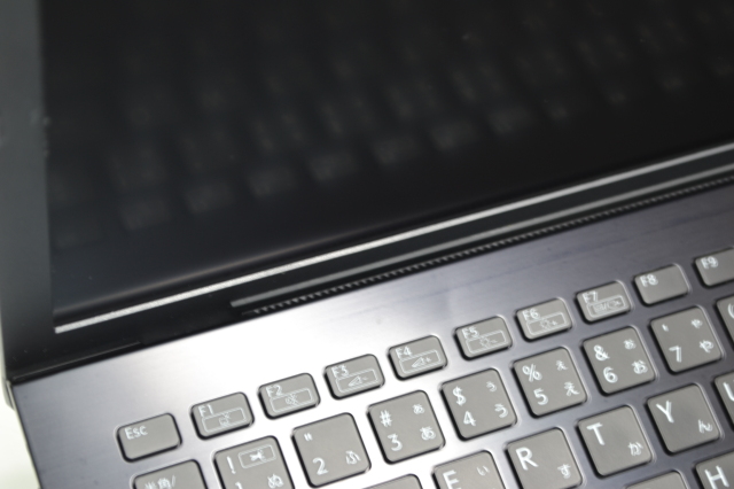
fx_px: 1681
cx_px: 367
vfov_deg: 16.5
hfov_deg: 24.6
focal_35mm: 82
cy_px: 244
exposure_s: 1/1.3
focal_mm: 55
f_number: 5.6
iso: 100
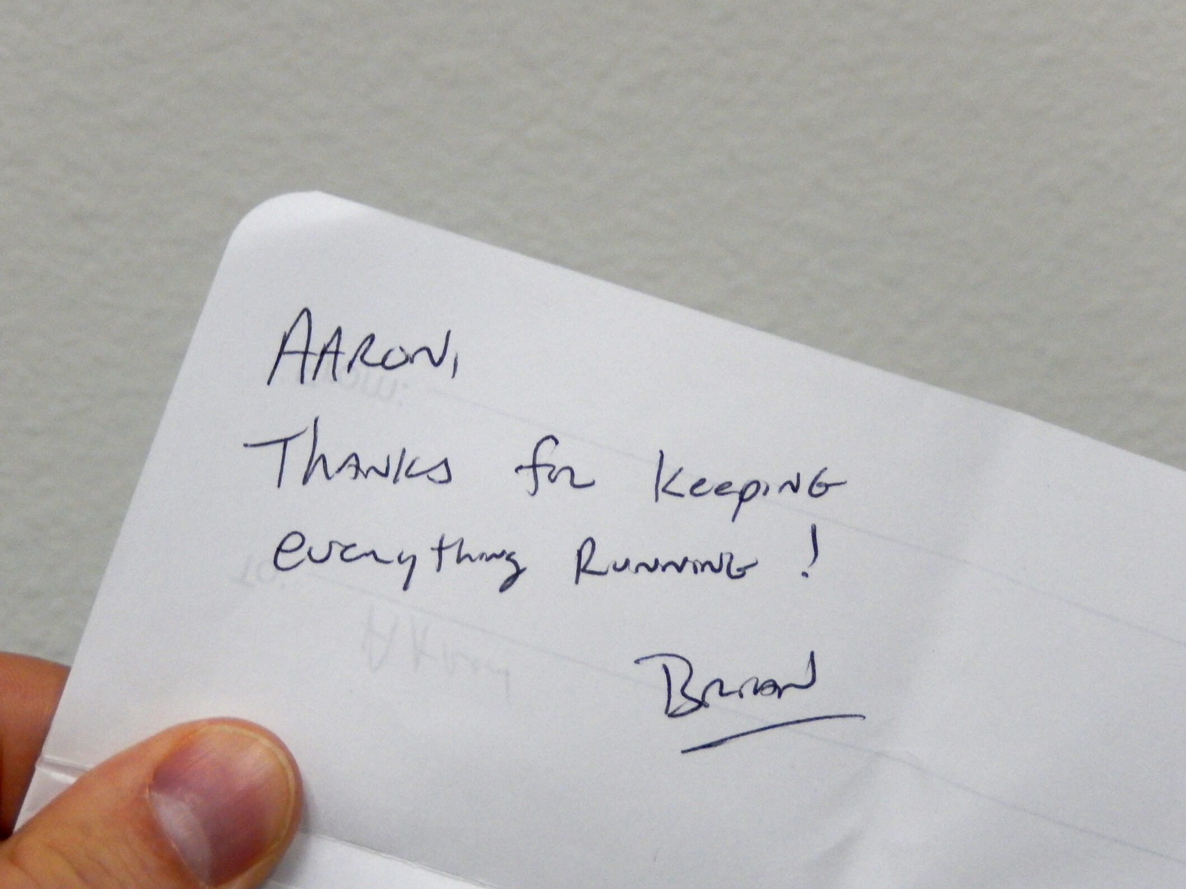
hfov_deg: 24.1
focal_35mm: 81
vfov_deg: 18.2
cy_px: 530
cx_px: 547
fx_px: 2775
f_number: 4.8
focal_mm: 12
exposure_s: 1/50
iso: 400
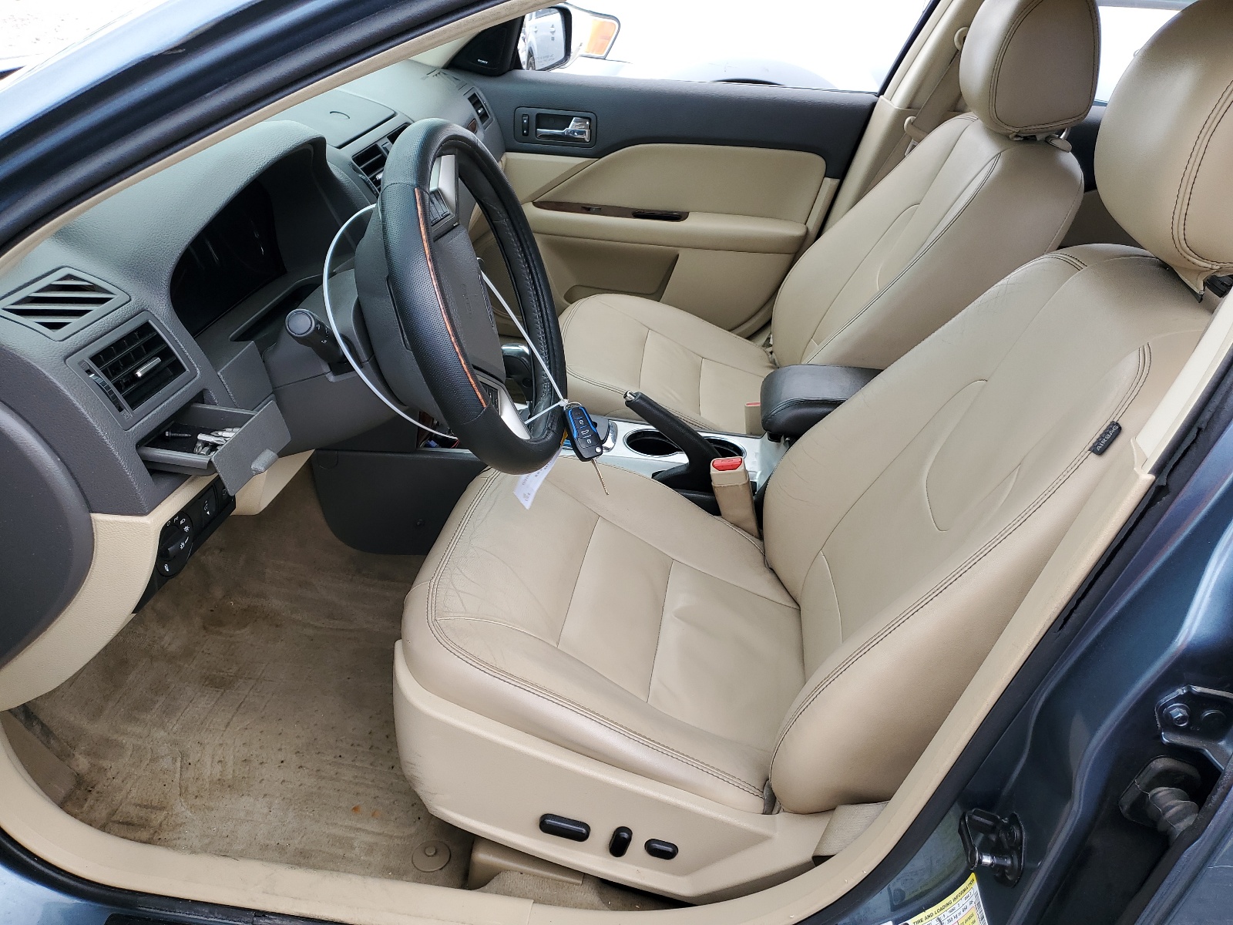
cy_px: 462
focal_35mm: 26
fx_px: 926
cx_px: 616
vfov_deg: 53.1
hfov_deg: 67.3
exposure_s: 1/323
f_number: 1.5
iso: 50
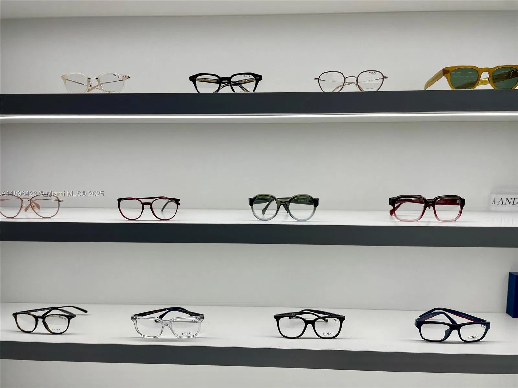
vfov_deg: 53.1
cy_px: 194
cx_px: 259
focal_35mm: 26
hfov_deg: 67.3
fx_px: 389
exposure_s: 1/125
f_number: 1.6
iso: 40
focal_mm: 4.2
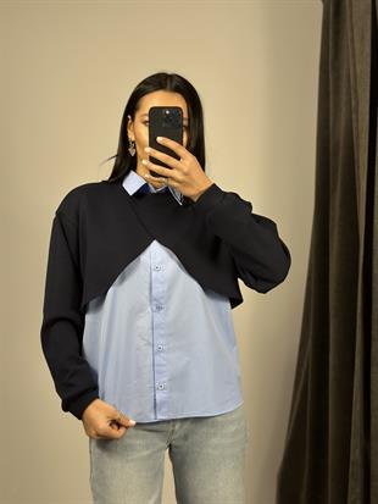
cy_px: 252
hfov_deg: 30.3
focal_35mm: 48
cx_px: 189
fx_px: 699
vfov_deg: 39.6
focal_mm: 6.86
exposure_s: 1/100
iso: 64
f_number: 1.78
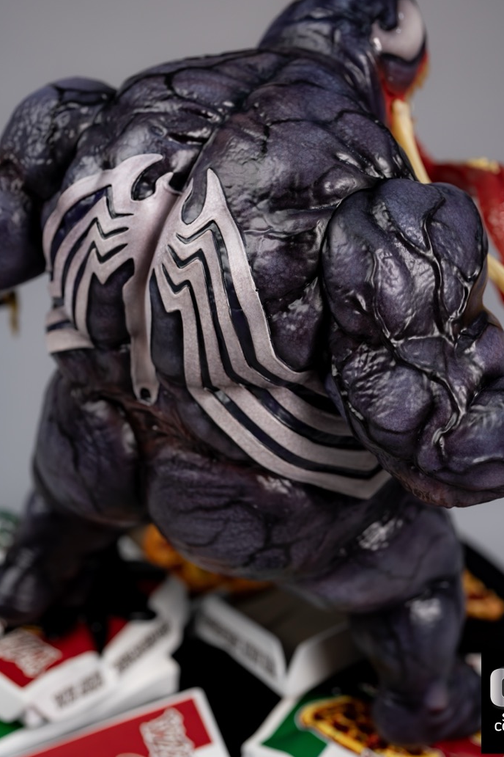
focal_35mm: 62
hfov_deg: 21.9
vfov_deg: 32.3
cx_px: 292
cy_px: 323
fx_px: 1302
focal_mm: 50
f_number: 5
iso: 125
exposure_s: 1/30
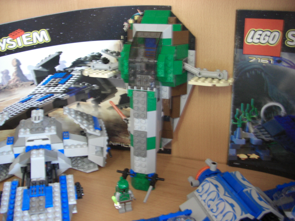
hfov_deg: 49.0
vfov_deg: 37.7
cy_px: 110
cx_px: 148
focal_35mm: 38
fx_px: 324
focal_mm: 6.3
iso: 200
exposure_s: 1/2
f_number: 3.4
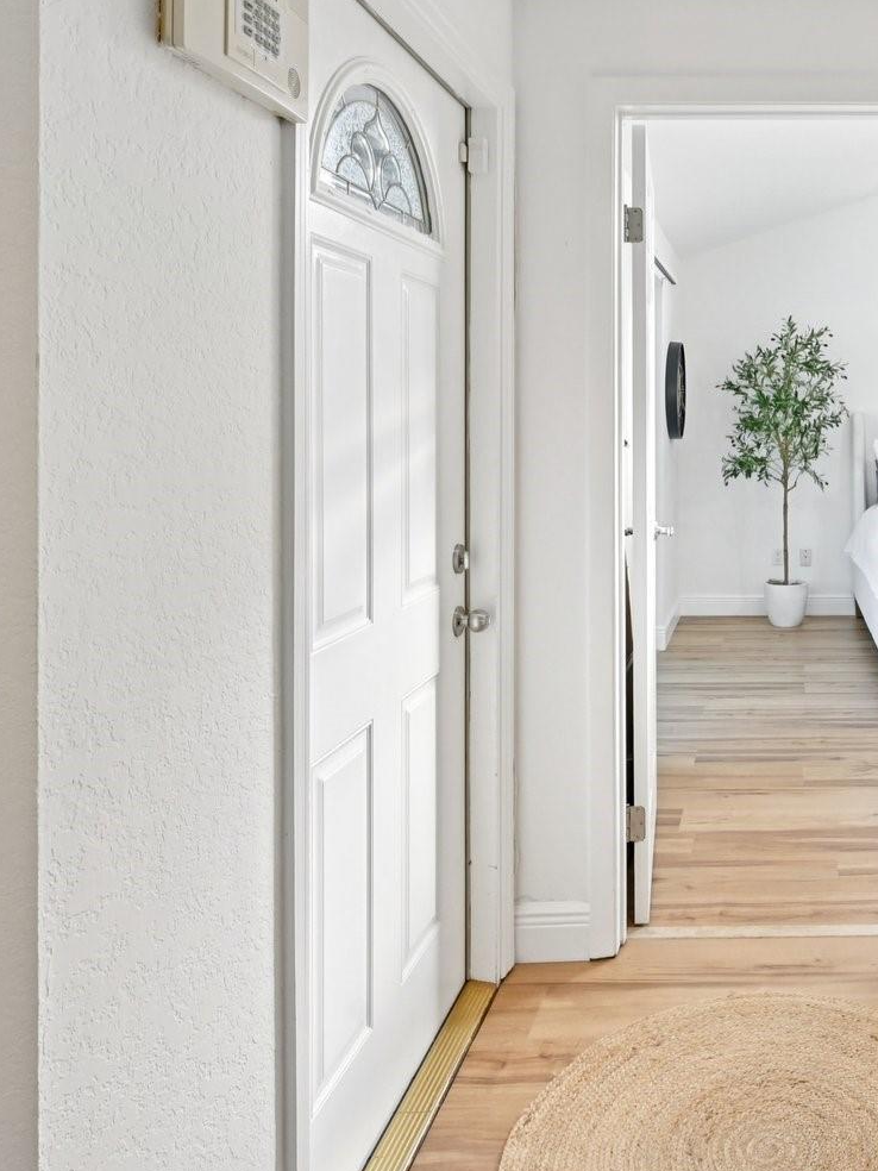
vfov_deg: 62.6
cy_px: 445
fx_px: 947
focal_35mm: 28
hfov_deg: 45.1
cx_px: 792
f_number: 8
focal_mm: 14
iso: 1000
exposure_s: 1/100
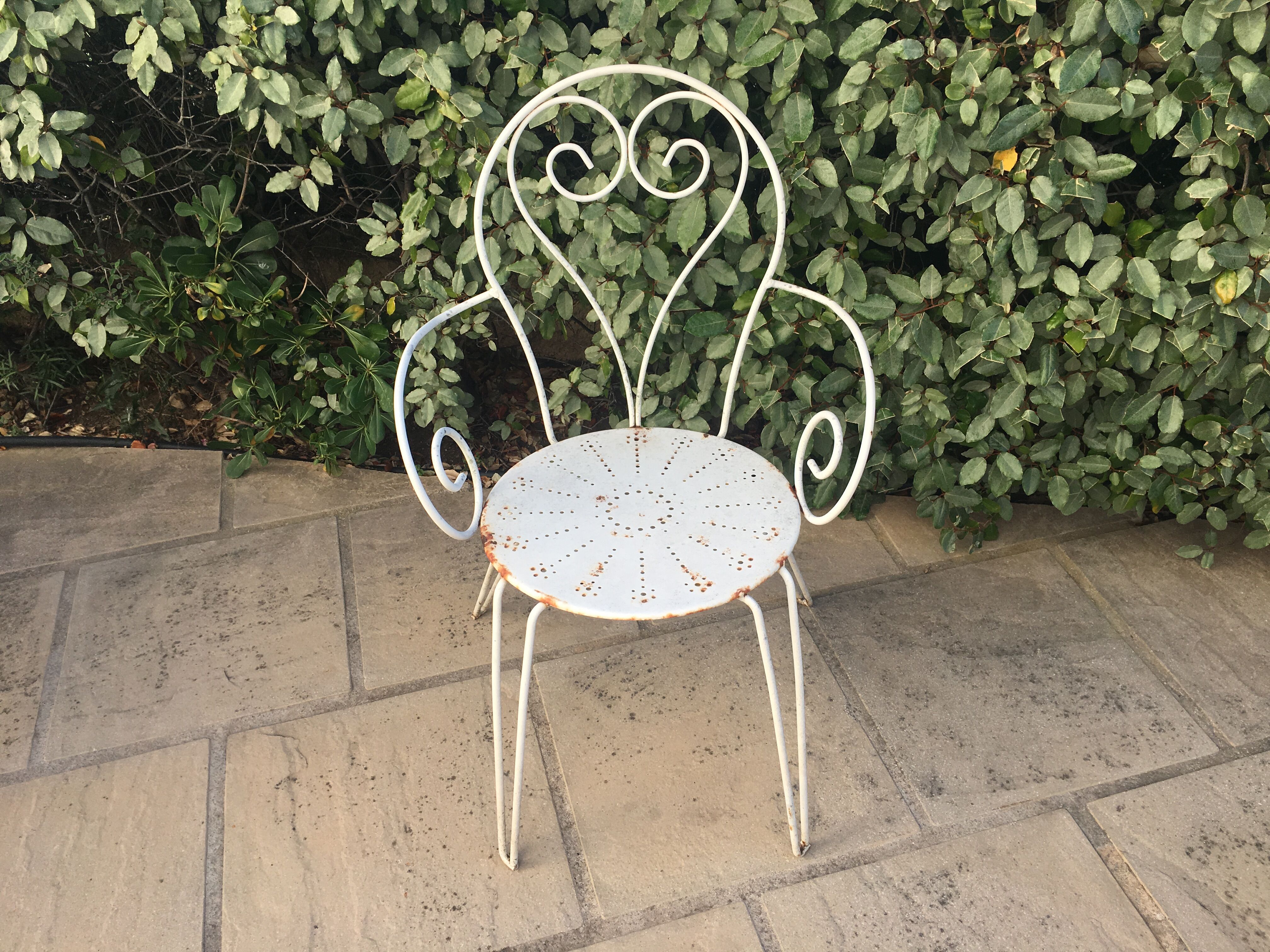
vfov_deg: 48.2
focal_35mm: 29
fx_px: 1064
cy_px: 476
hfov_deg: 61.7
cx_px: 635
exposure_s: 1/337
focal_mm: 4.15
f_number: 2.2
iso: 25
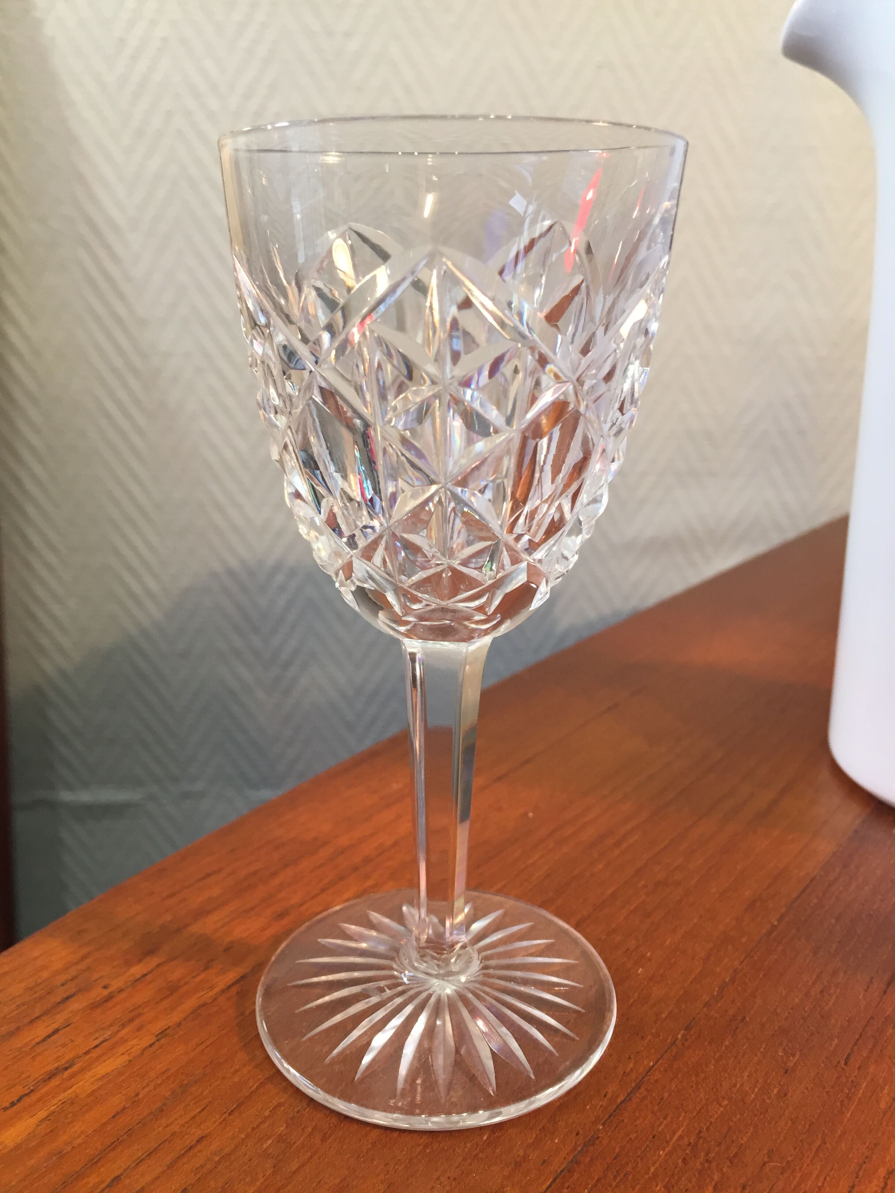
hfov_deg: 48.2
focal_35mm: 29
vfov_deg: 61.7
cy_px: 596
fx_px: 1000
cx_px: 448
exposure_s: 1/33
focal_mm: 4.15
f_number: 2.2
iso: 100
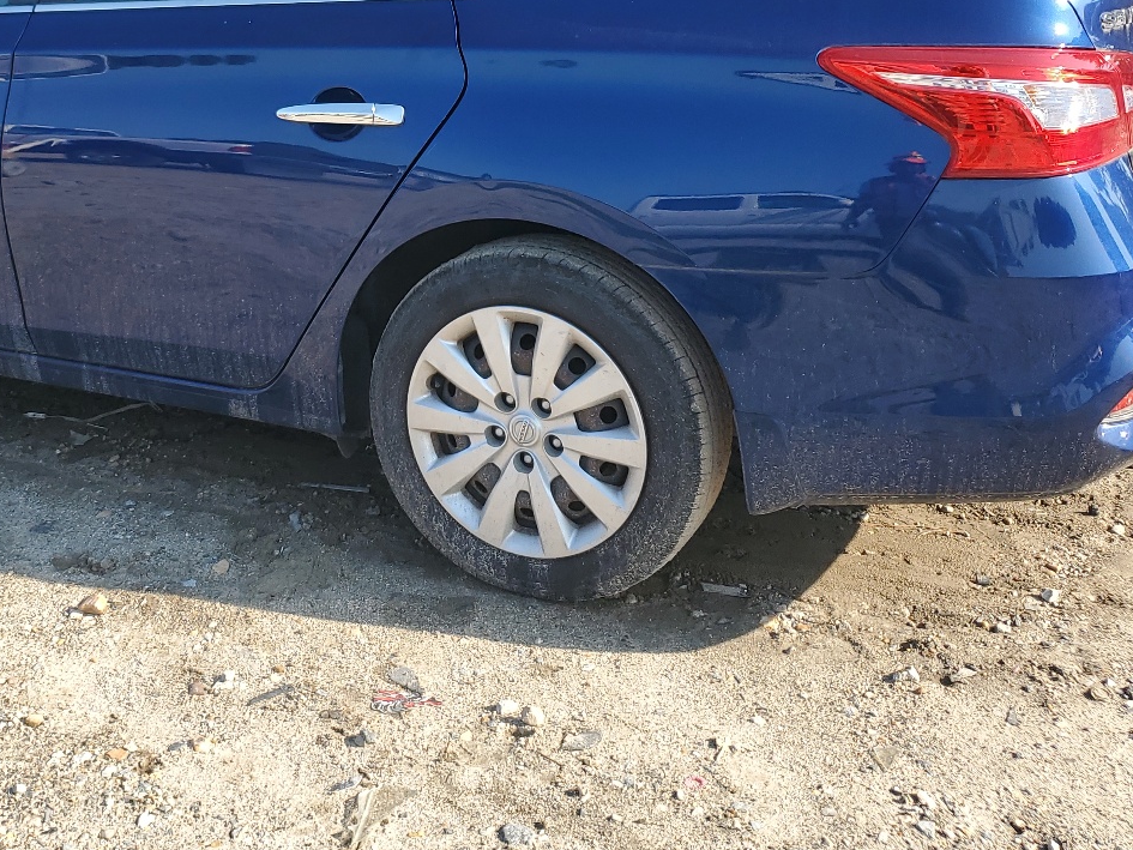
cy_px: 156
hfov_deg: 42.2
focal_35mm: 44
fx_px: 1440
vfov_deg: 31.9
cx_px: 351
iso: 50
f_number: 1.5
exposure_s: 1/1000
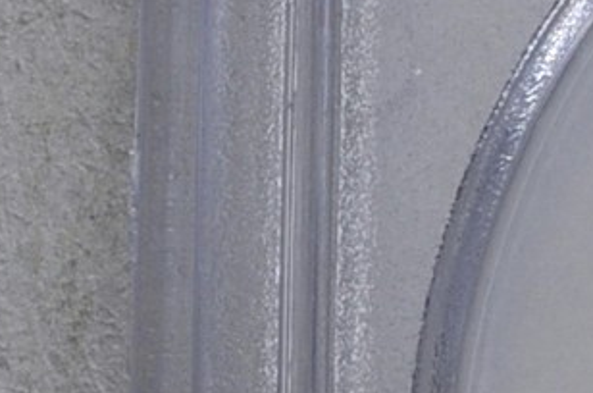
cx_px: 1265
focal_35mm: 408
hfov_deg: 5.0
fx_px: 6707
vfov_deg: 3.4
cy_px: 154
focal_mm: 34
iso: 400
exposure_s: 1/250
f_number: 14
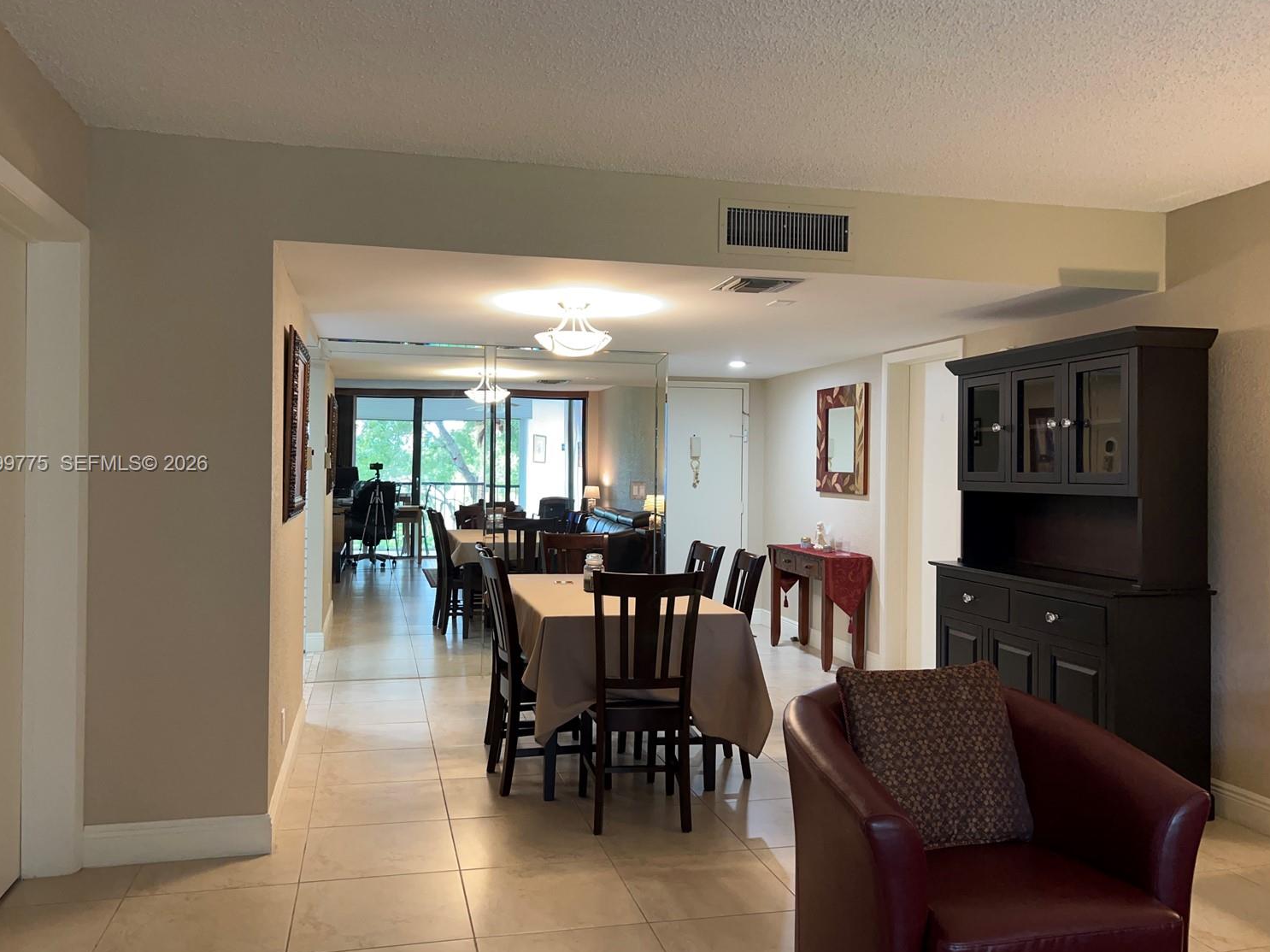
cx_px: 626
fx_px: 1027
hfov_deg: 63.4
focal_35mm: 28
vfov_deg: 49.7
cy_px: 465
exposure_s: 1/60
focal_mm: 5.7
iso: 200
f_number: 1.5
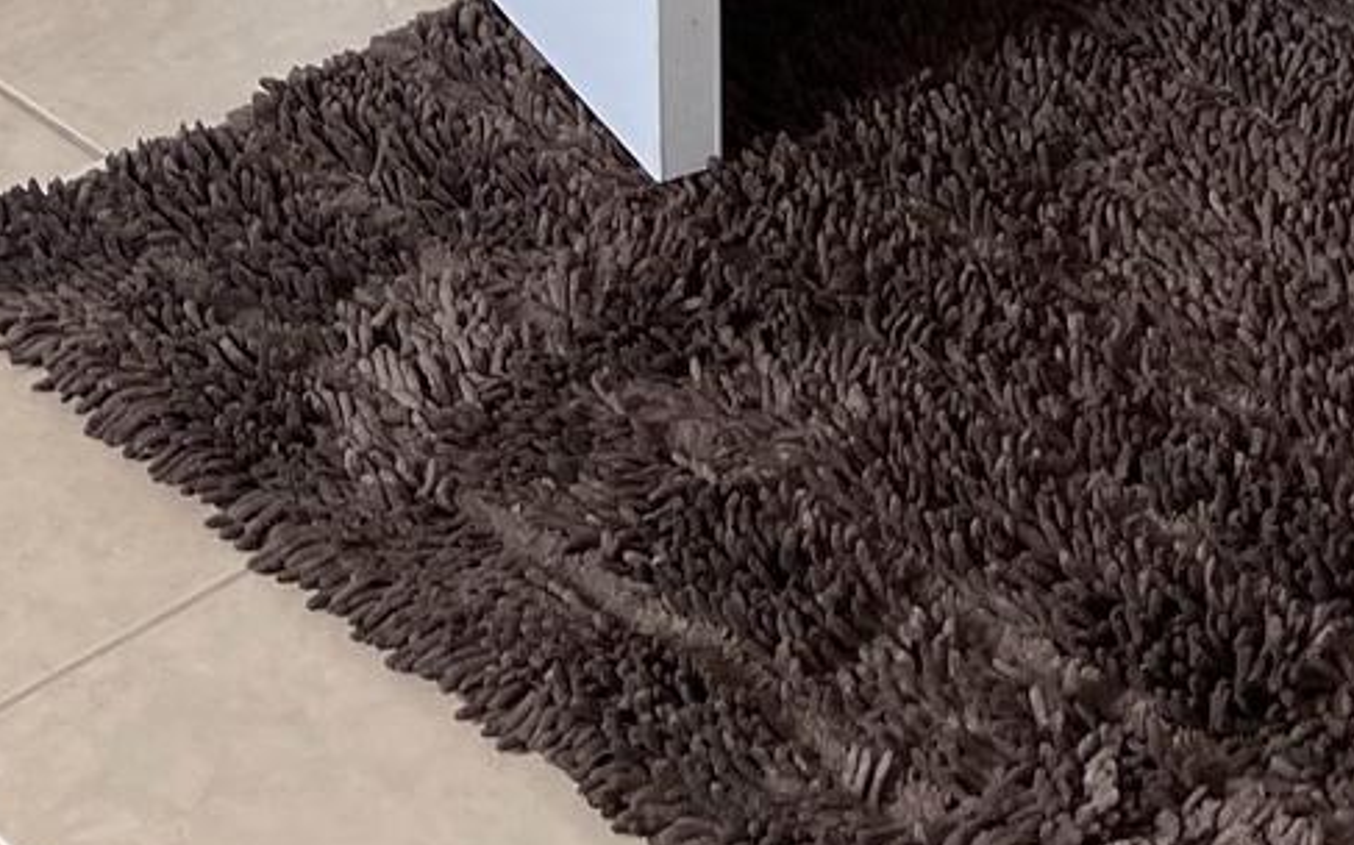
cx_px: 1215
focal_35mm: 116
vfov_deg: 9.8
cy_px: -1254
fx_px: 4279
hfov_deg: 17.7
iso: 80
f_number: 1.6
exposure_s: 1/121
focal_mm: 5.1
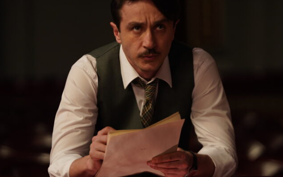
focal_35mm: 203
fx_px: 1566
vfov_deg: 6.5
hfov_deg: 10.3
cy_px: 91
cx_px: 148
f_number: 2.8
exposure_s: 1/50
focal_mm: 151
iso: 1250
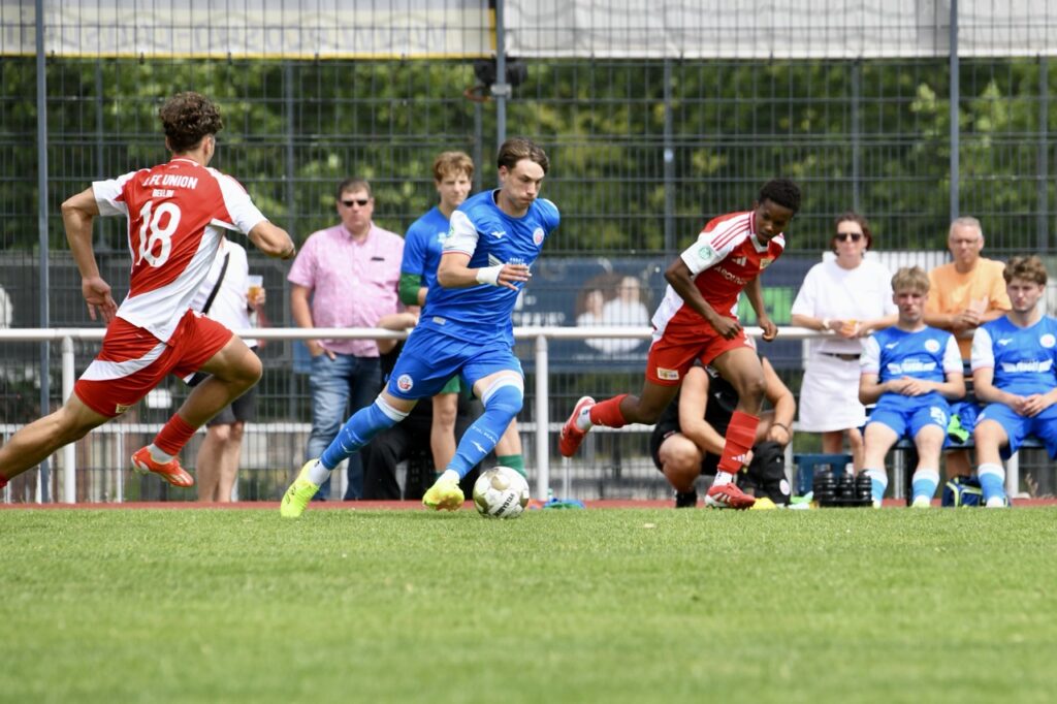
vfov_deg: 3.4
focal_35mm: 400
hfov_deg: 5.2
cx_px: 528
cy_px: 352
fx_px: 11740
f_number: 9
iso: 1250
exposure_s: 1/1600
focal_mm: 400
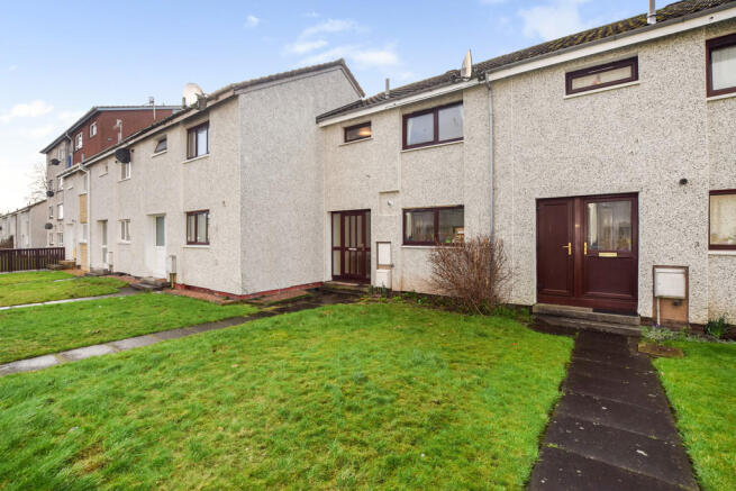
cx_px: 368
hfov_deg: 100.4
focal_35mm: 15
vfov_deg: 77.4
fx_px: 307
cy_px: 246
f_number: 6.3
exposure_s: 1/160
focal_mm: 10
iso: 100
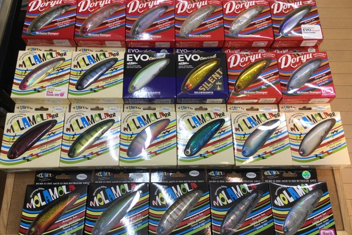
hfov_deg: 57.2
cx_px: 174
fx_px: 323
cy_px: 117
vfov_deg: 40.0
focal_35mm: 33
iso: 25
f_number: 2.4
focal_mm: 3.3
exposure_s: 1/40
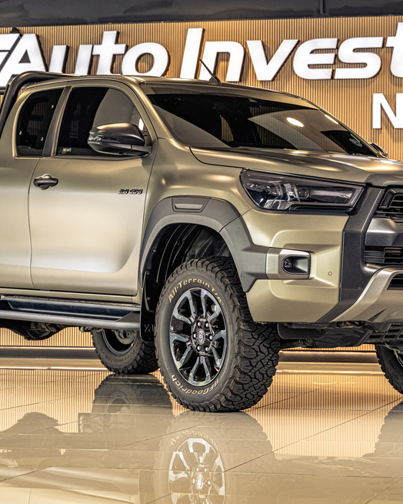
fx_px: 1640
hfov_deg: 14.0
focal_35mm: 110
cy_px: 248
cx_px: 212
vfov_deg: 17.5
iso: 640
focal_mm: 75
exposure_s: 1/125
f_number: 4.5
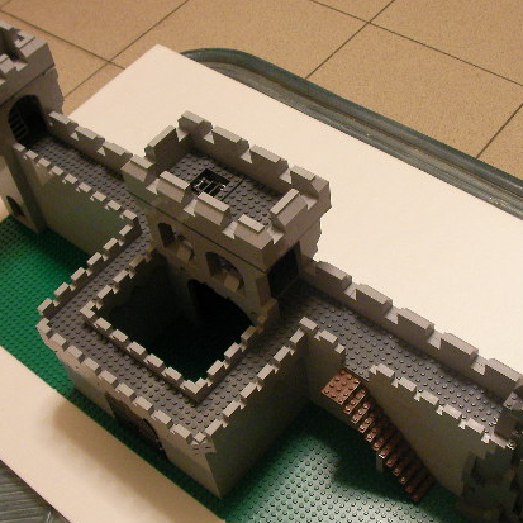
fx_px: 889
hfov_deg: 32.8
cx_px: 257
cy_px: 295
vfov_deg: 32.7
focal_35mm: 52
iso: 200
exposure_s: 1/7.4
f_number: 3.5
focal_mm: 6.3
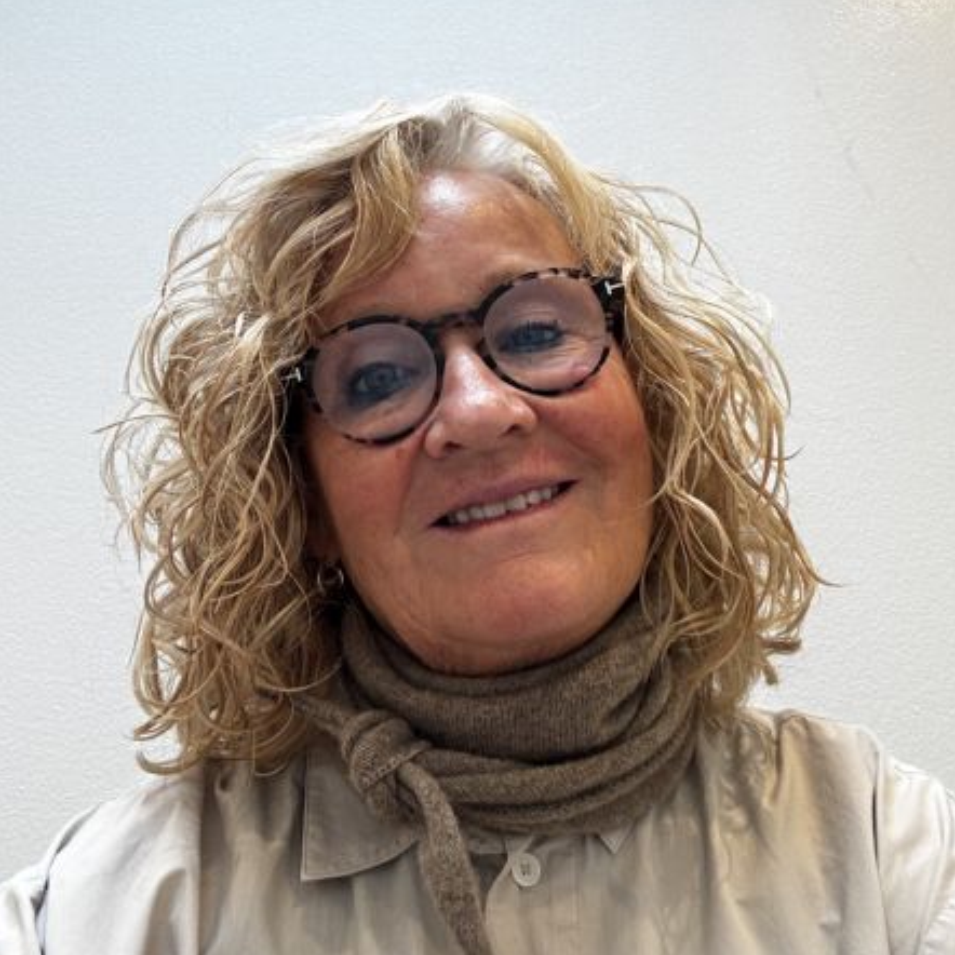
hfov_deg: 46.0
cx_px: 482
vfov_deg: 45.6
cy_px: 346
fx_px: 1124
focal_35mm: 36
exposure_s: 1/50
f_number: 1.9
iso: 50
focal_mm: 2.69
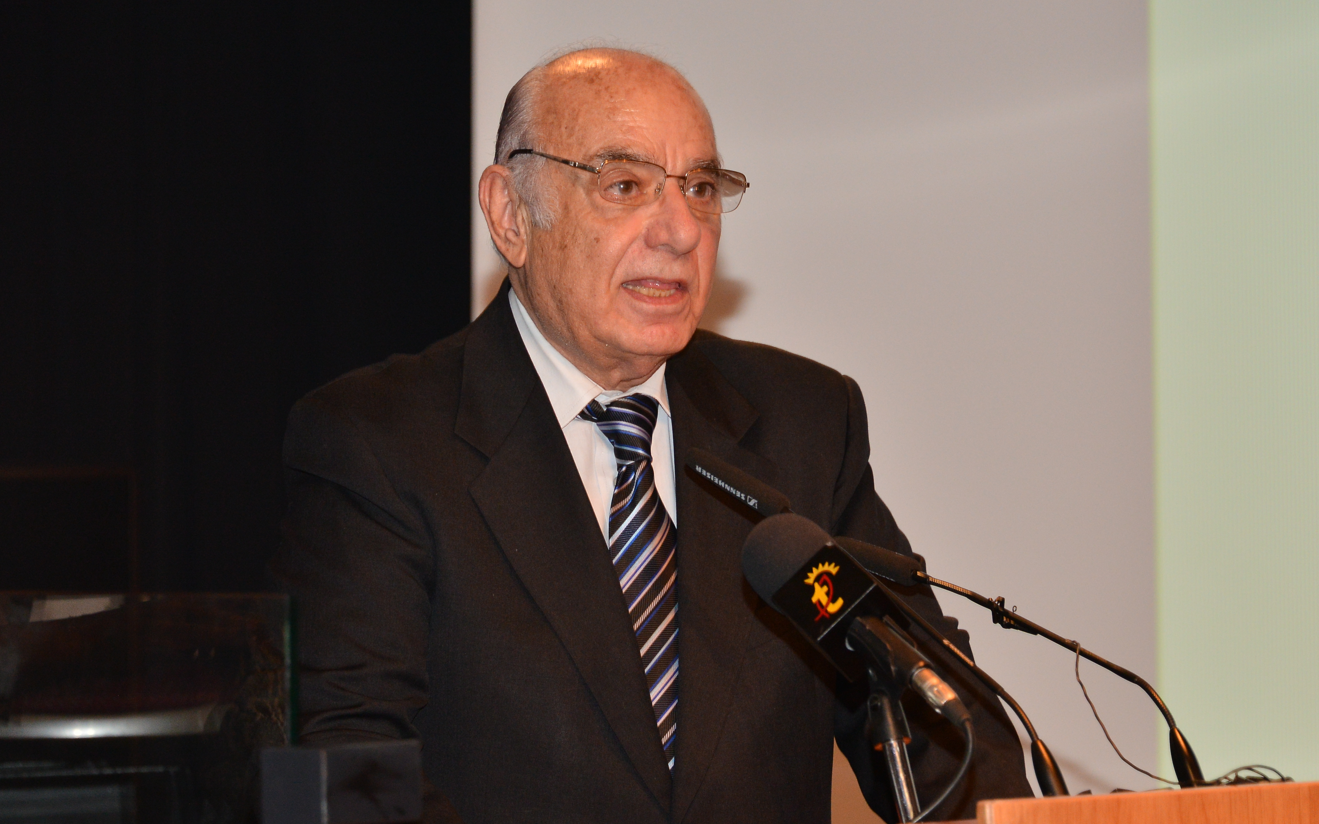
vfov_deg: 6.3
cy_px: 477
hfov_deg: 10.1
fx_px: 7441
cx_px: 652
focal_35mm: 207
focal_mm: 160
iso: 1250
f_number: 5.6
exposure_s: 1/80
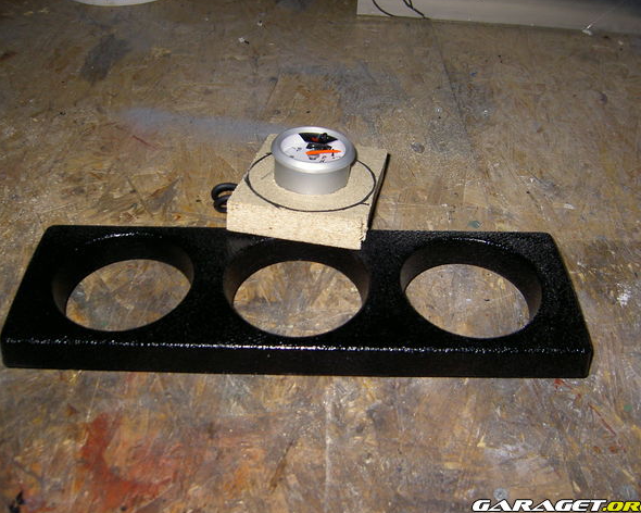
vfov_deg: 41.2
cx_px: 311
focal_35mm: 36
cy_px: 255
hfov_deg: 50.3
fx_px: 683
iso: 100
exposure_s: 1/60
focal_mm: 5.6
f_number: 2.8
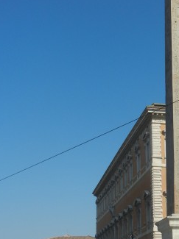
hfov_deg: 20.3
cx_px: 156
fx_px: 490
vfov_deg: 27.2
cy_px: 162
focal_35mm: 71
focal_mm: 5.4
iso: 160
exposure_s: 1/587
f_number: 7
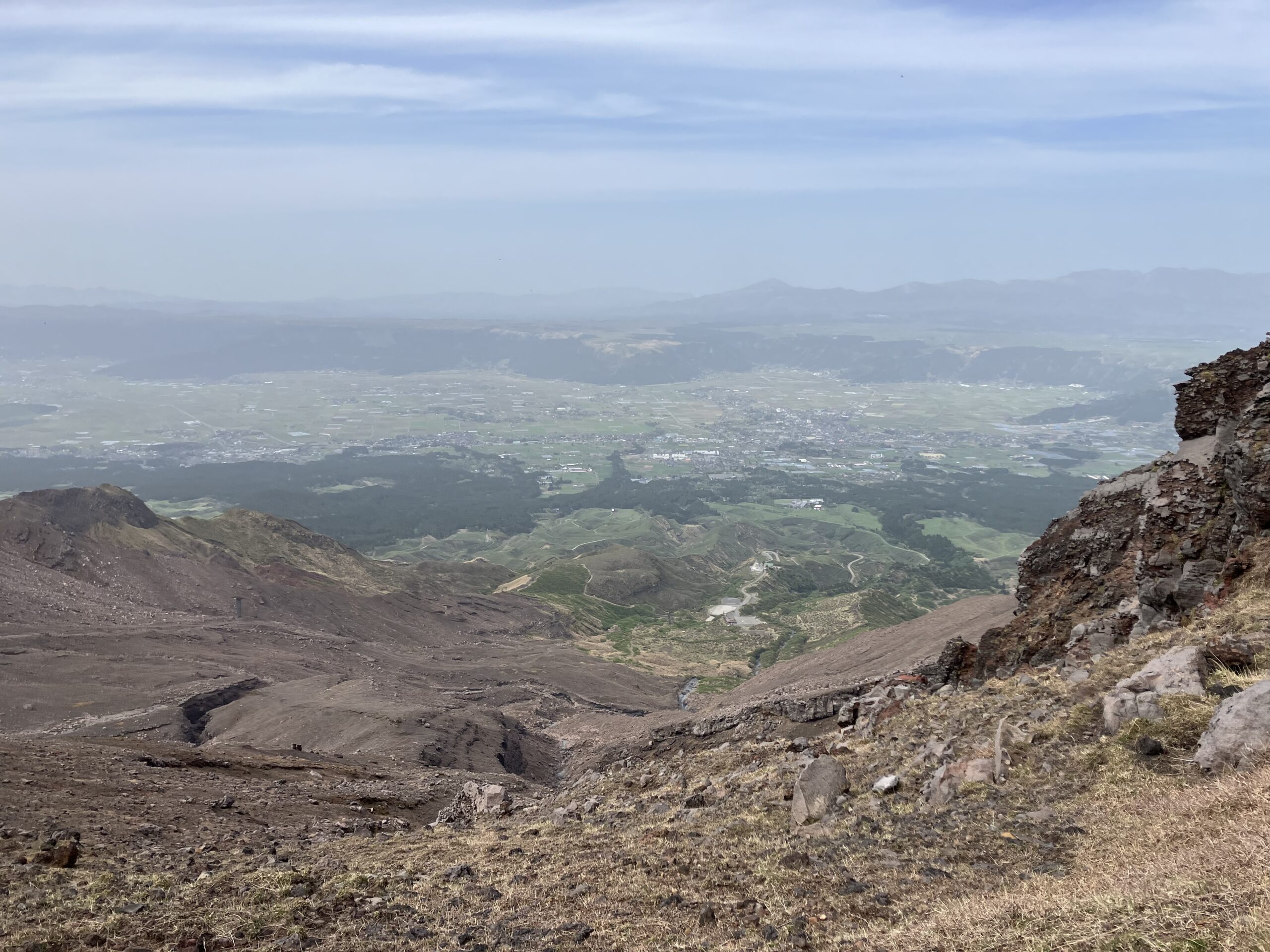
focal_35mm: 28
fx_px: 1027
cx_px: 635
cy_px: 476
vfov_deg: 49.7
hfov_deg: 63.4
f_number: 1.8
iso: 32
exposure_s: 1/1869
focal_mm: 3.99
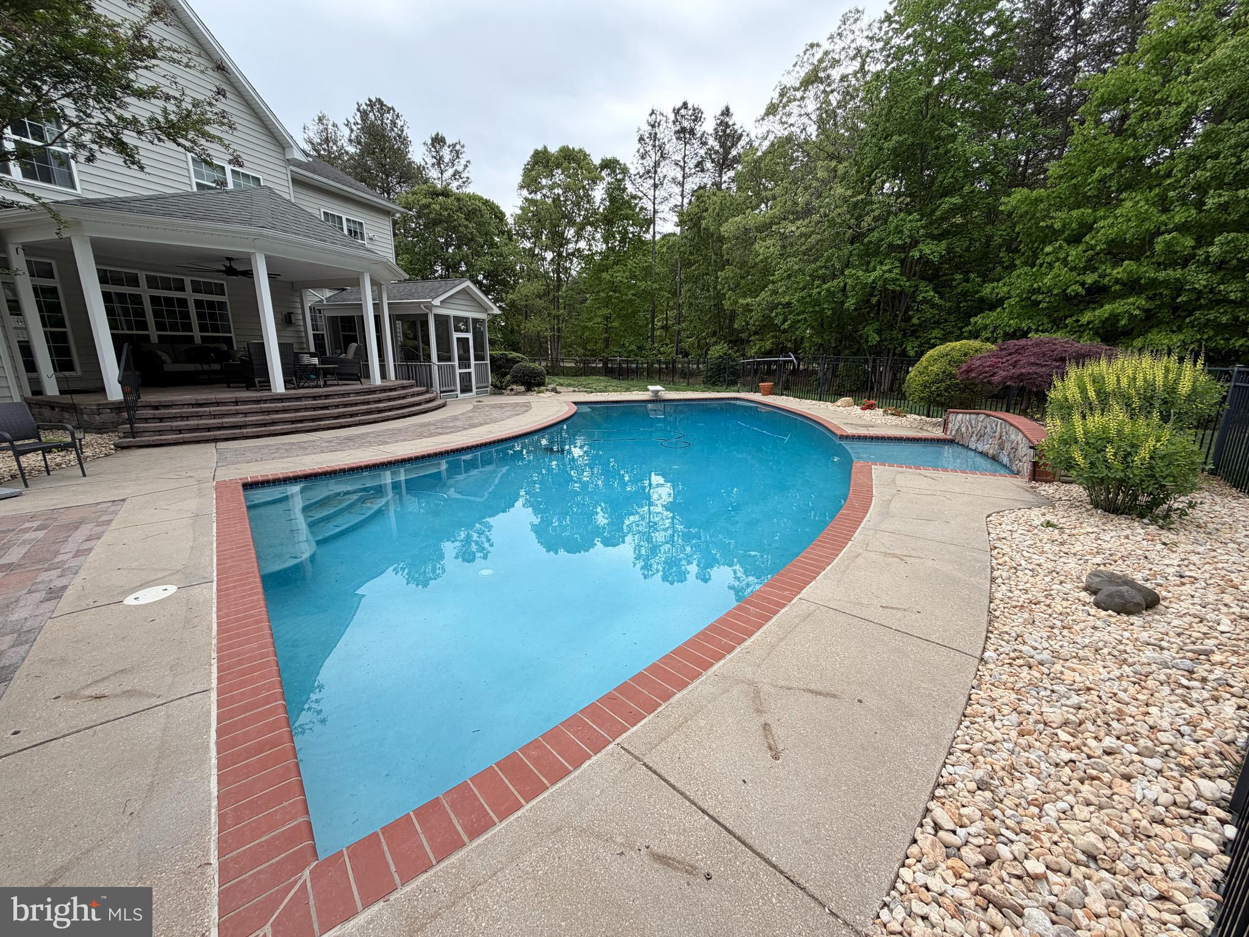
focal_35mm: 14
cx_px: 624
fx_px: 505
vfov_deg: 85.7
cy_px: 468
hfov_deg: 102.1
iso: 40
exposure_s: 1/701
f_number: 2.2
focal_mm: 2.22
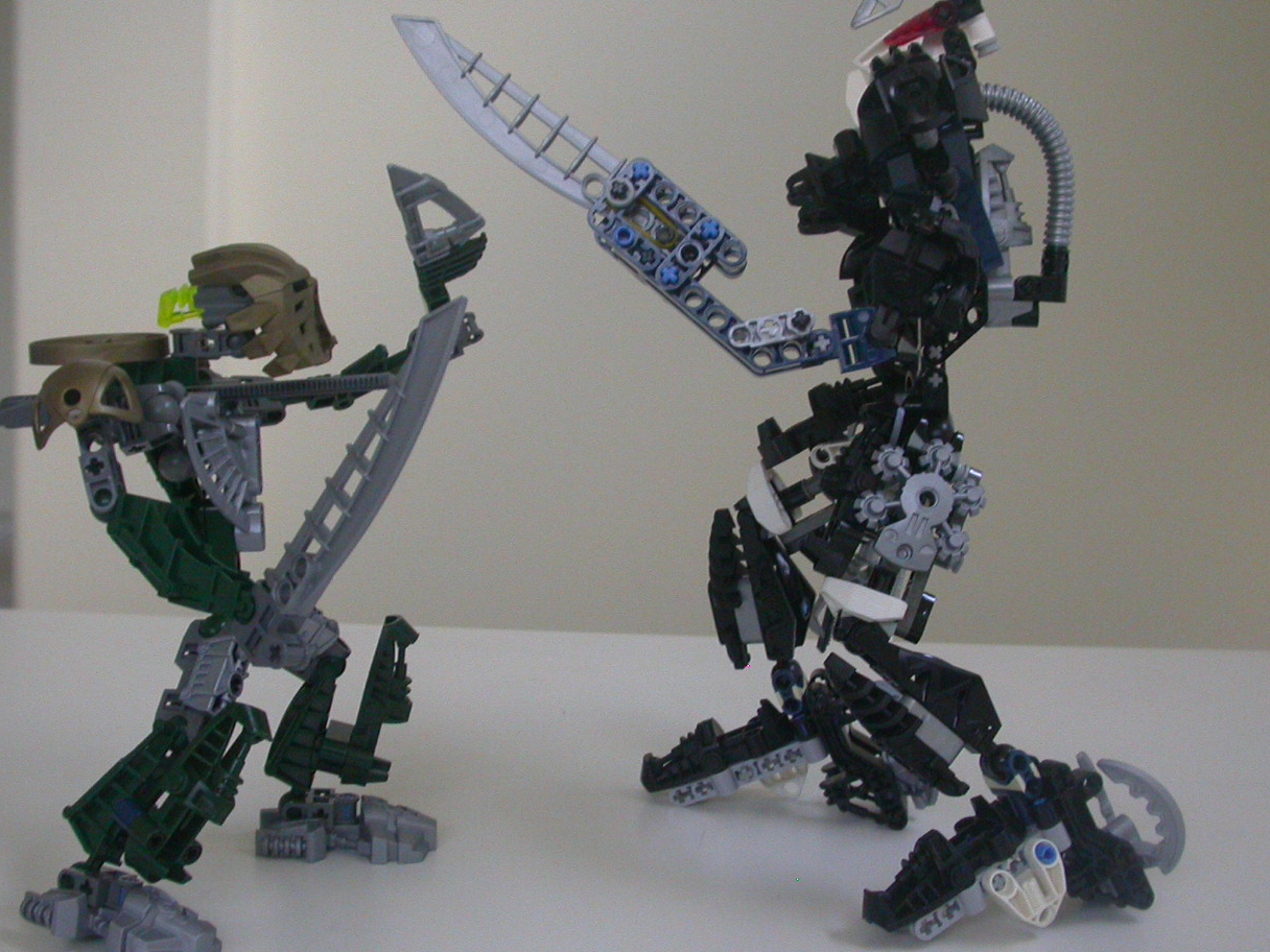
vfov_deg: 29.1
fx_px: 1834
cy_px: 459
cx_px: 614
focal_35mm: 50
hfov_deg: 38.2
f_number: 2.6
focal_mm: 7.85
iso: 200
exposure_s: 1/60
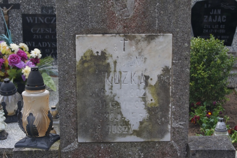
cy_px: 79
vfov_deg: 16.5
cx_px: 118
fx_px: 543
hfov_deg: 24.6
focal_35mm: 82
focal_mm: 55
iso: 200
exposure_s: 1/125
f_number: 9
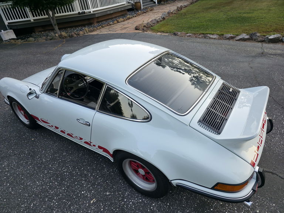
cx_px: 142
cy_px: 106
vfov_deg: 58.9
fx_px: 189
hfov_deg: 73.9
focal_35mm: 23
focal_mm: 6.3
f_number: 1.7
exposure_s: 1/180
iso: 80
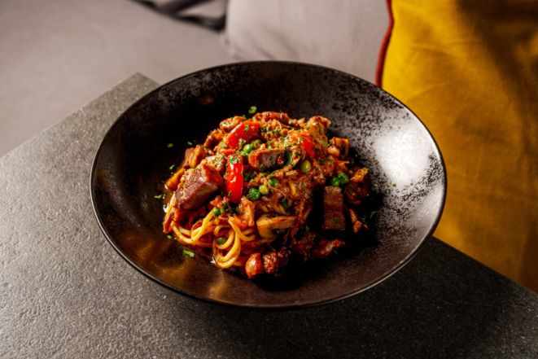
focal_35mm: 50
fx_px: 747
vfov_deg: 27.0
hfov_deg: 39.6
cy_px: 180
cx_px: 269
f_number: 5.6
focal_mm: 50
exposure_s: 1/200
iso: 400
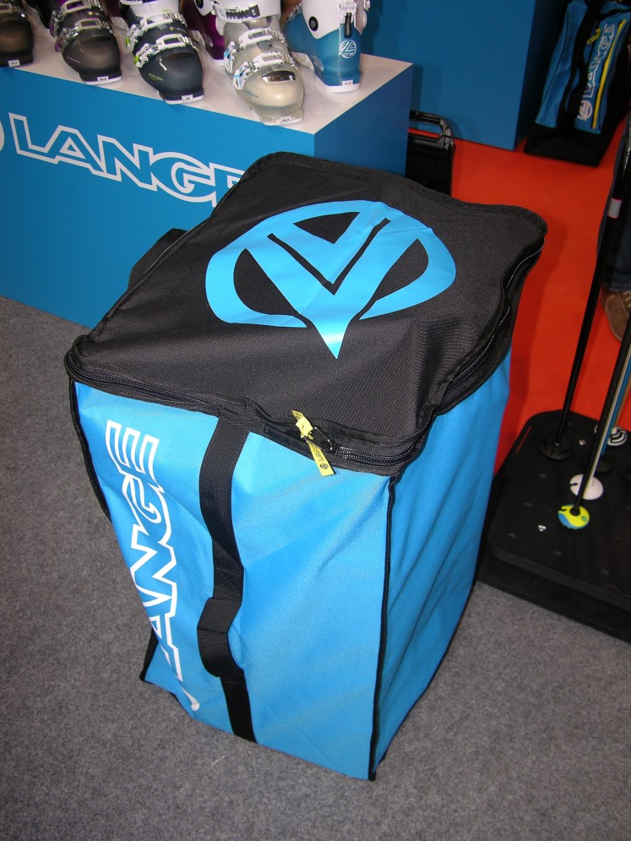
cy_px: 417
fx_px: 875
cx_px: 314
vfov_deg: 51.4
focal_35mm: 36
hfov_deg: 39.7
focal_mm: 8.9
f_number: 2.8
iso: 50
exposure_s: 1/60.1
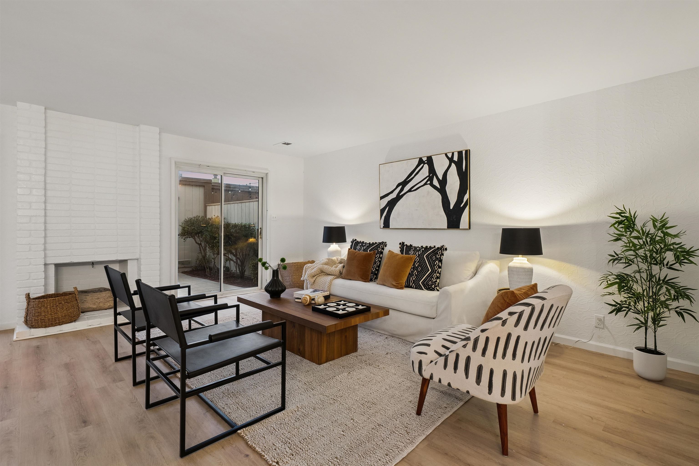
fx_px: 311
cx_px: 350
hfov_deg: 96.7
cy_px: 233
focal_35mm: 16
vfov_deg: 73.7
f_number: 11
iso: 640
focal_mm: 16
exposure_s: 1/3.33
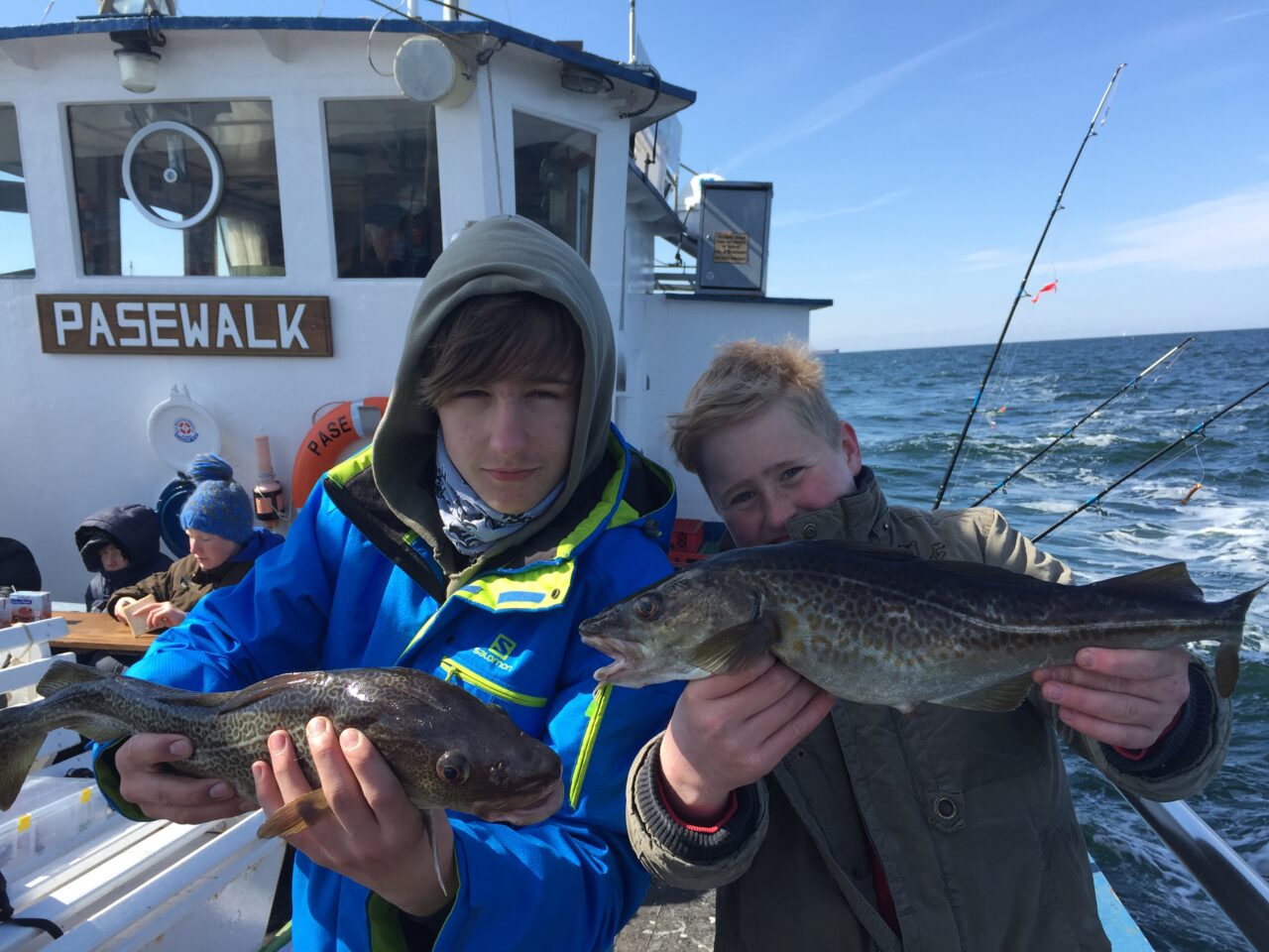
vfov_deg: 48.2
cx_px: 634
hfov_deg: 61.7
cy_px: 476
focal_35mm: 29
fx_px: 1063
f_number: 2.2
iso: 32
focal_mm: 4.15
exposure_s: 1/1014
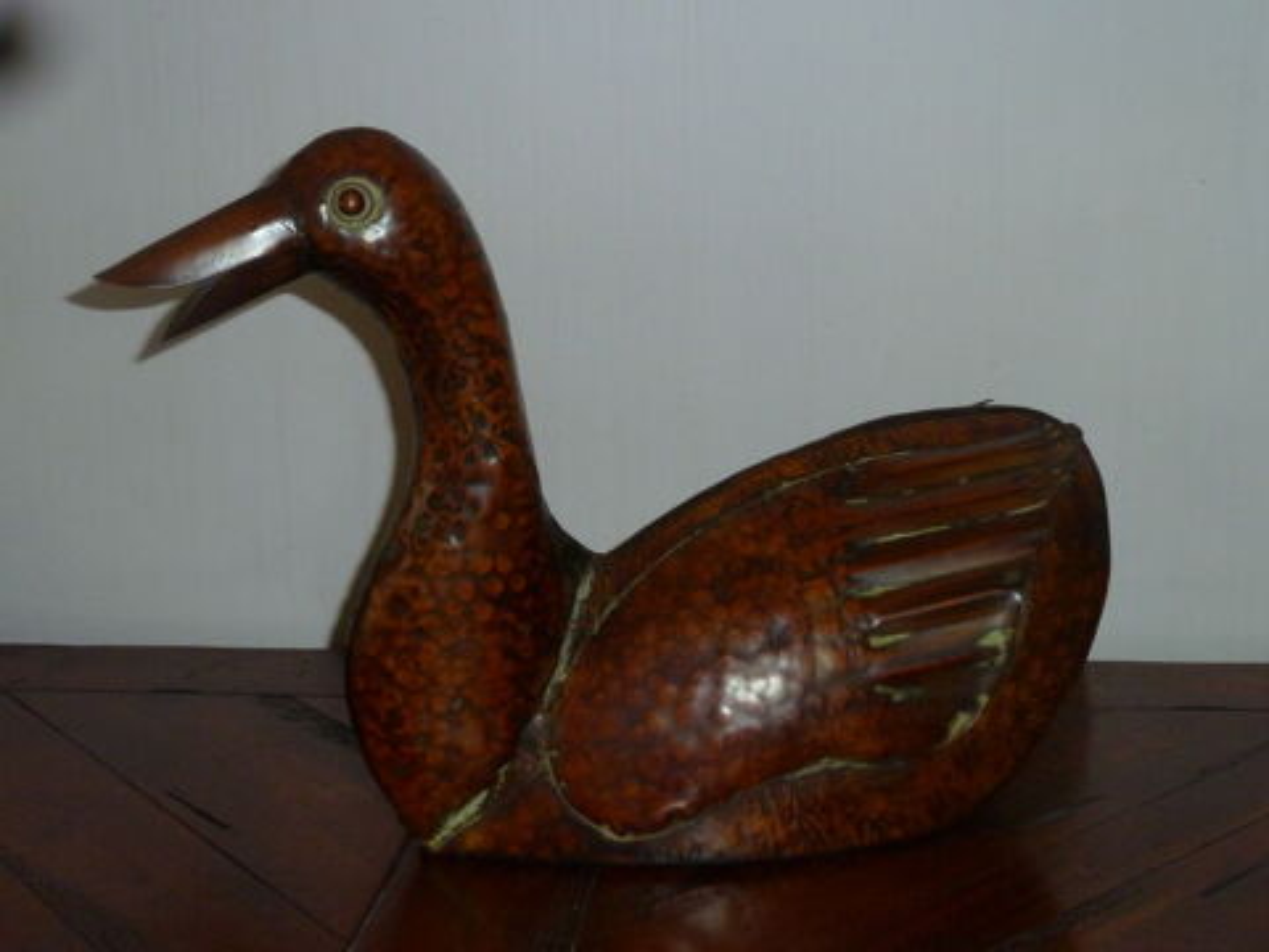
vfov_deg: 30.3
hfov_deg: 39.7
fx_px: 1760
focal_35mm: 48
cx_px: 634
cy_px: 476
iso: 400
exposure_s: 1/30
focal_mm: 7.9
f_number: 3.8
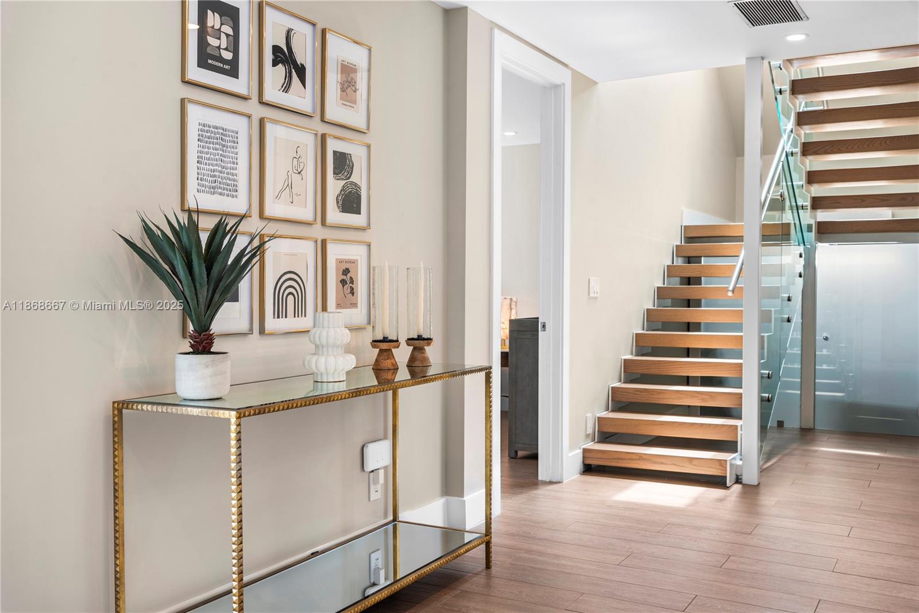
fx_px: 893
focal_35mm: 35
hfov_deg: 54.4
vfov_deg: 37.9
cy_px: 306
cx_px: 460
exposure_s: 1/4
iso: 100
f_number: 8
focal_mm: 35
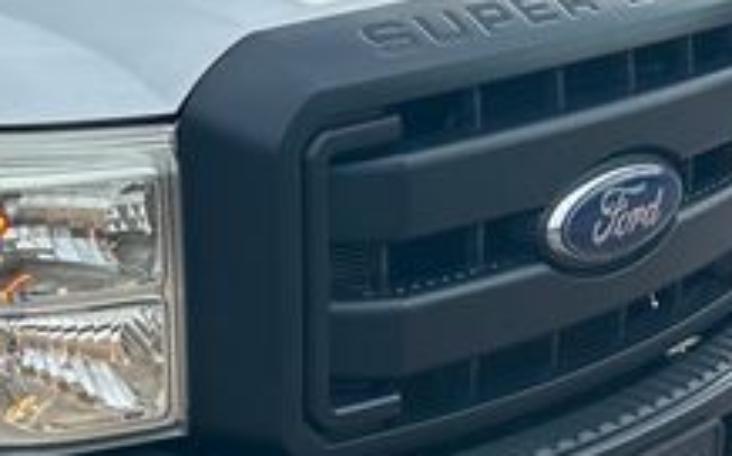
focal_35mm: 81
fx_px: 1615
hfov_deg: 24.1
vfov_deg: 16.1
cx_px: -40
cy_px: 262
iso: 50
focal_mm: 5.7
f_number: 1.5
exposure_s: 1/1724
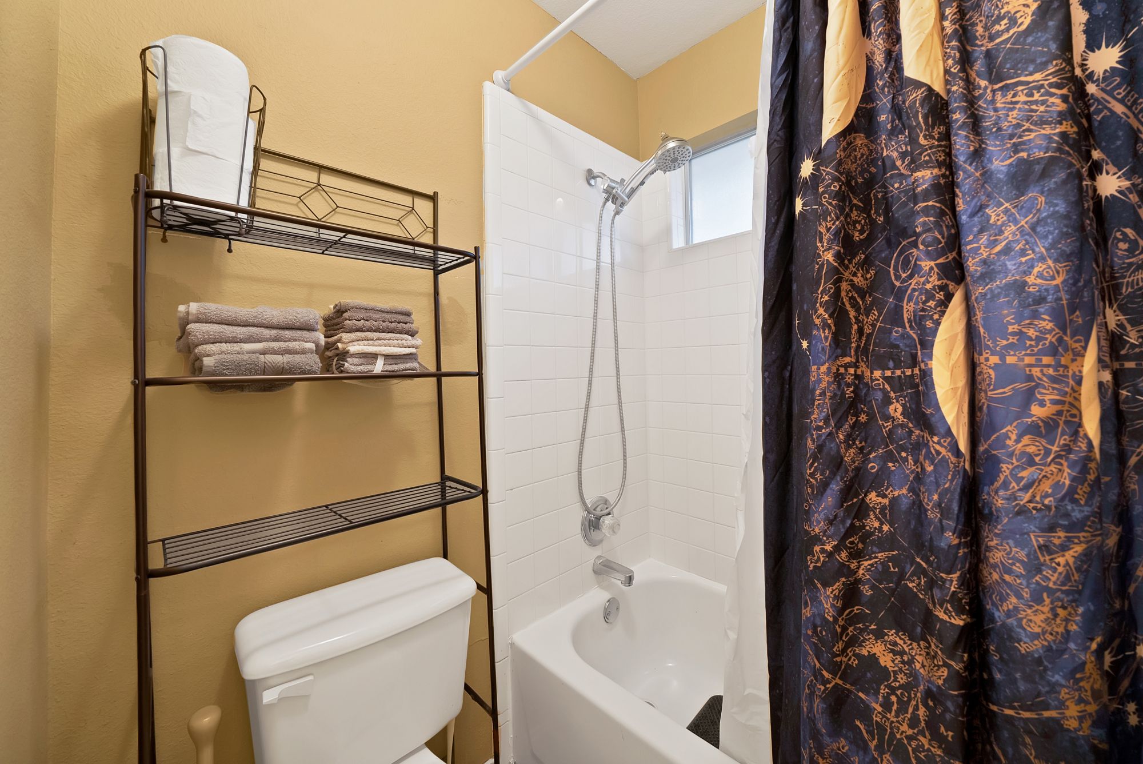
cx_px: 572
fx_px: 381
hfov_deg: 112.6
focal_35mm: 12
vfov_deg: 90.1
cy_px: 382
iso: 640
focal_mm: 12
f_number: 9
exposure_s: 1.6
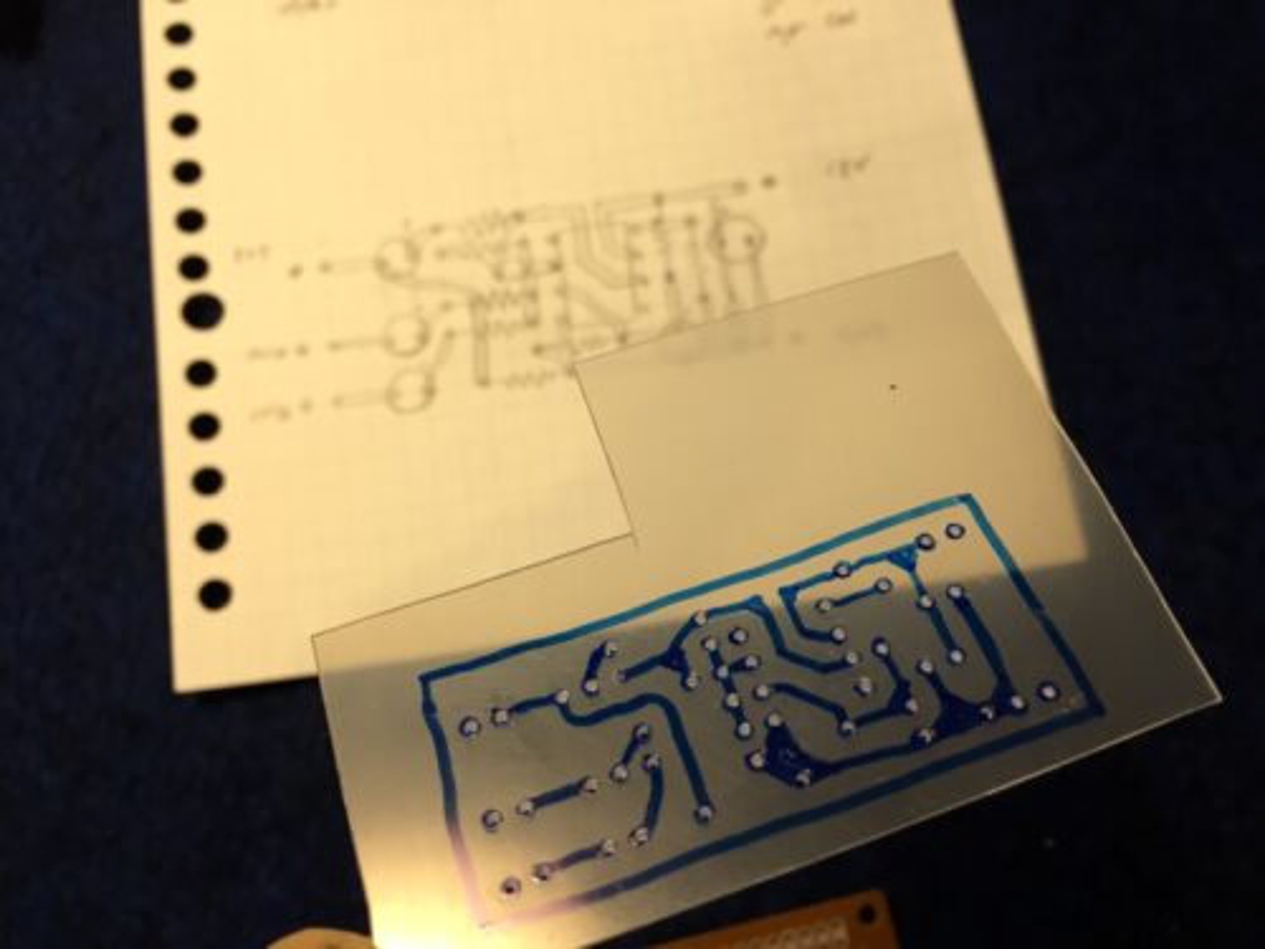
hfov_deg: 61.7
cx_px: 632
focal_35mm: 29
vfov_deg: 48.2
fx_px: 1060
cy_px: 474
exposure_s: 1/33
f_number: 2.2
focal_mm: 4.15
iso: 50
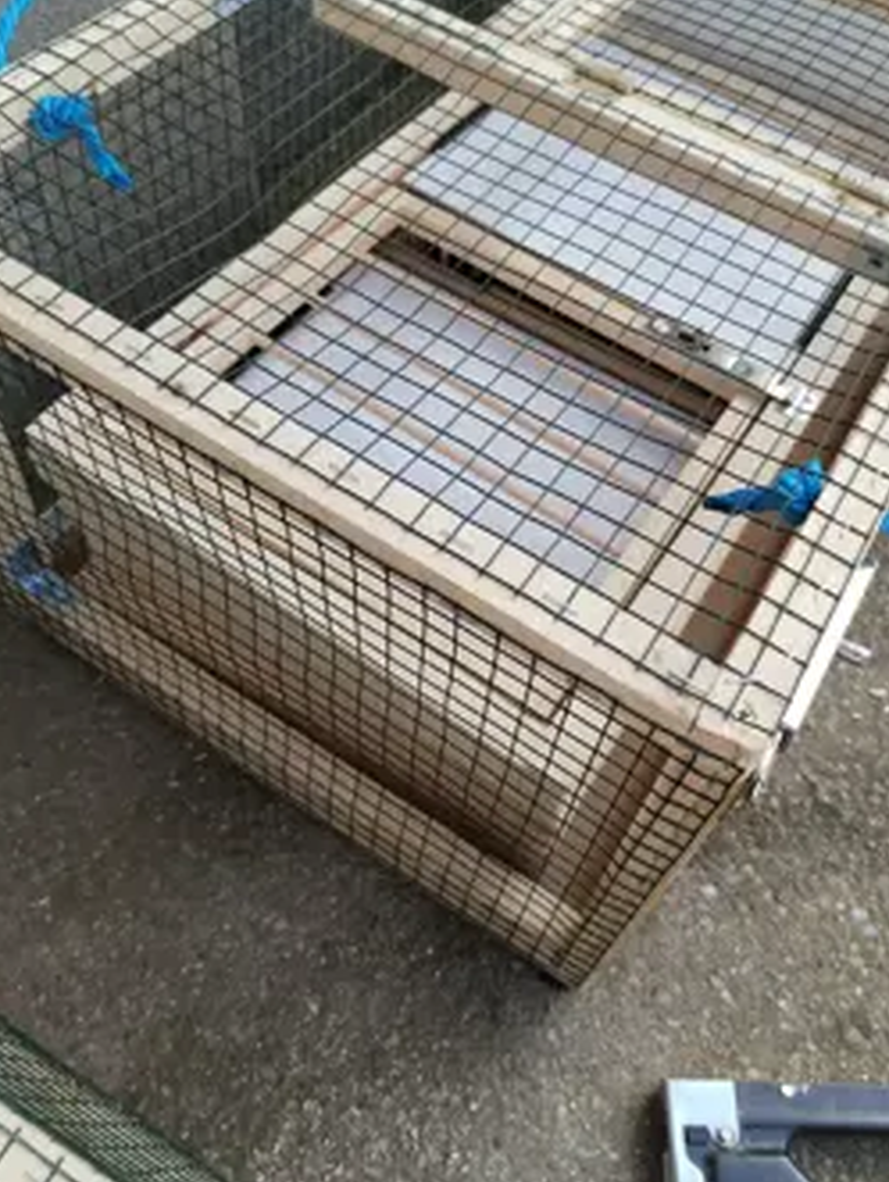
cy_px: 511
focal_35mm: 35
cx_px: 500
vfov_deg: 52.4
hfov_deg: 40.7
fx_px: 1196
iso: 100
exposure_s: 1/231
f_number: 1.8
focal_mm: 4.75
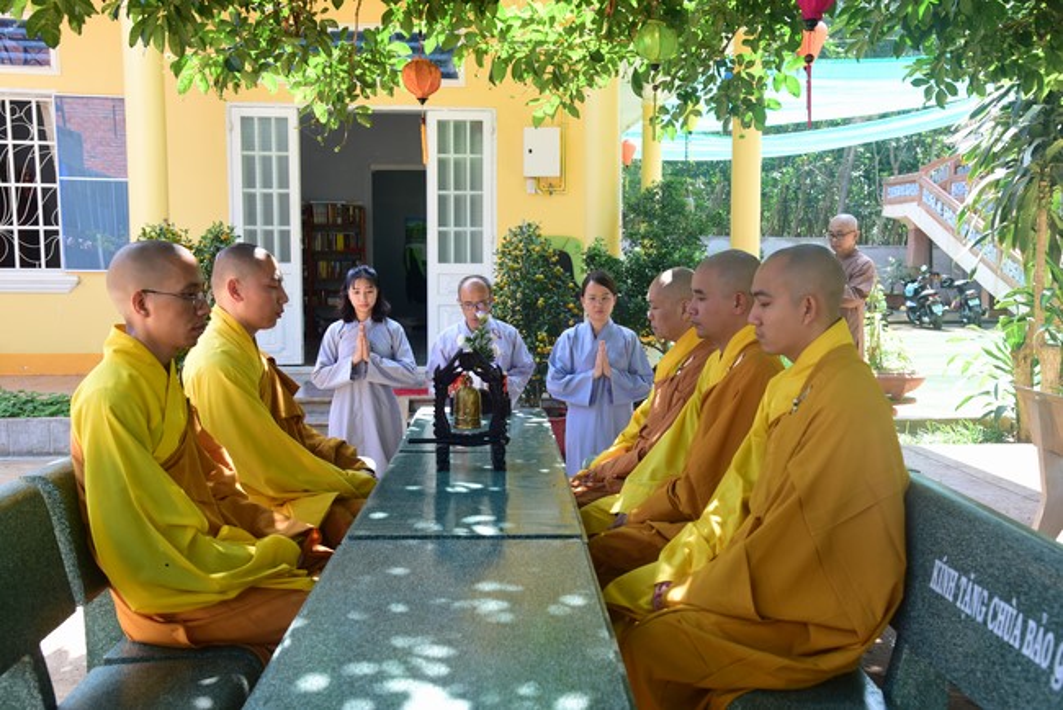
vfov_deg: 37.9
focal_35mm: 35
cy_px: 355
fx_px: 1034
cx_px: 532
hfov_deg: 54.4
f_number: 7.1
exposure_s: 1/60
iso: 320
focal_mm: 35
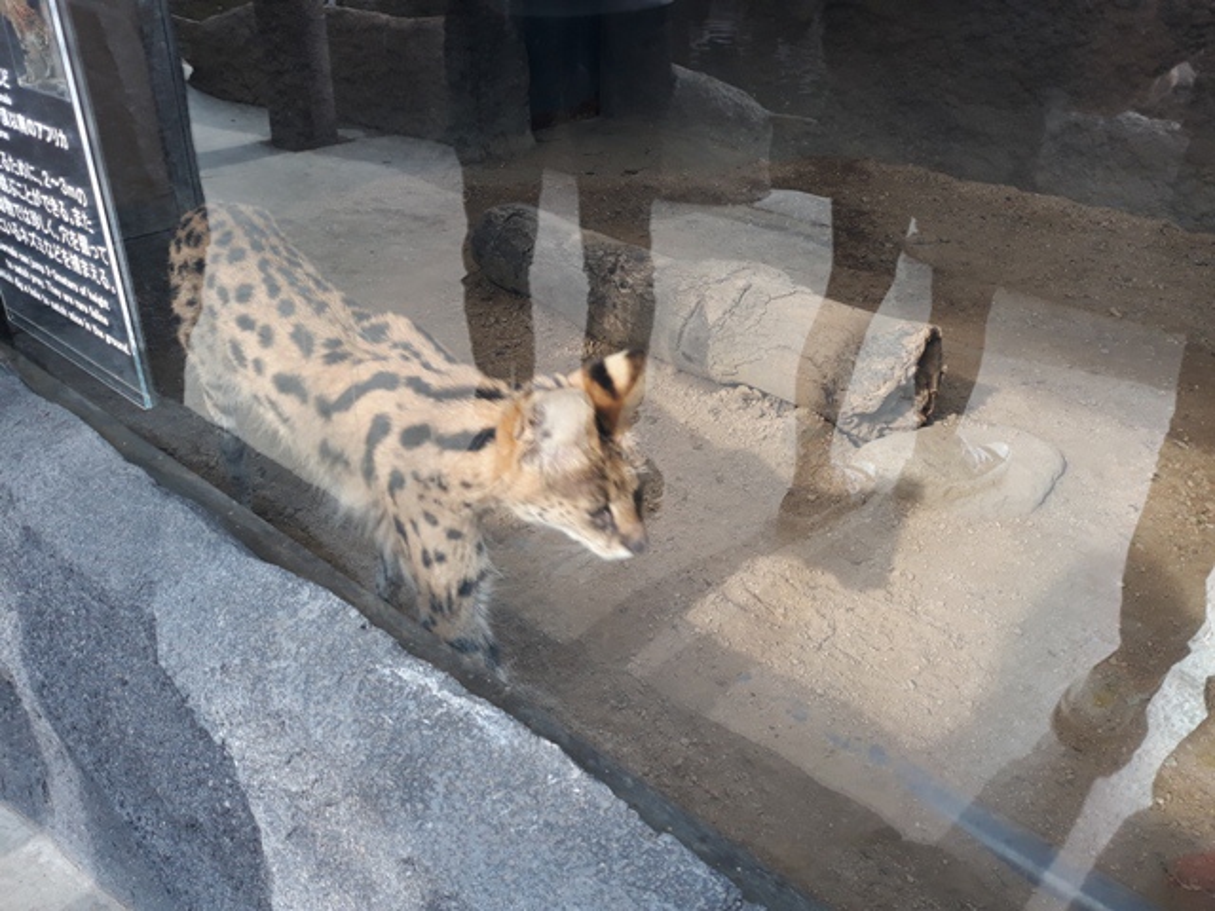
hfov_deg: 65.3
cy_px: 456
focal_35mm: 27
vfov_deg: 51.4
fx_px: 948
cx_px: 608
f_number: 1.7
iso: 40
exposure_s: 1/138
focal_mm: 3.71
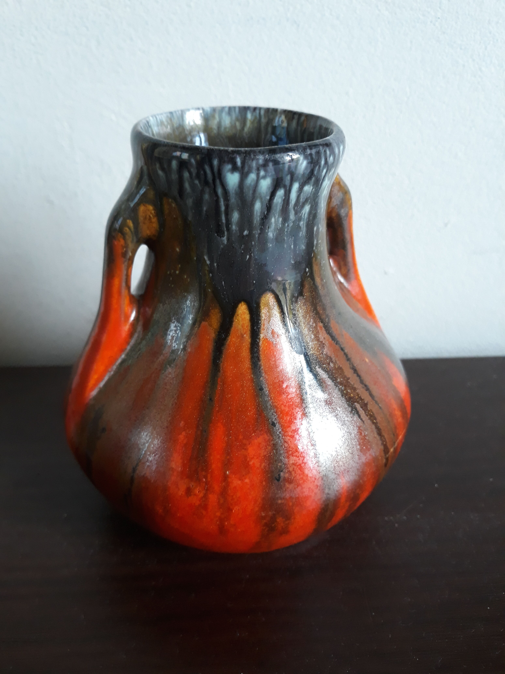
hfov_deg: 51.4
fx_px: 525
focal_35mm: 27
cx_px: 252
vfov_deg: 65.3
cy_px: 337
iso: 200
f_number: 1.7
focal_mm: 3.71
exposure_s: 1/33
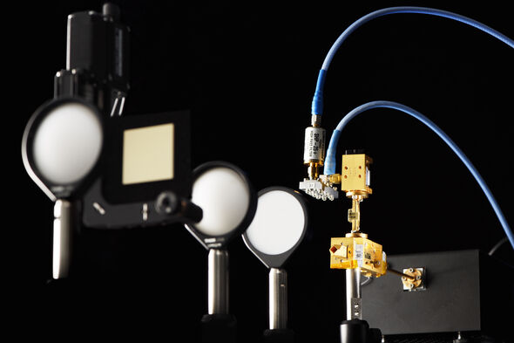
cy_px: 172
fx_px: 1499
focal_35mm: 105
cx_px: 257
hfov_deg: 19.5
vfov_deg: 13.0
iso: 160
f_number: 9
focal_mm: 105
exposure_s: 1/250
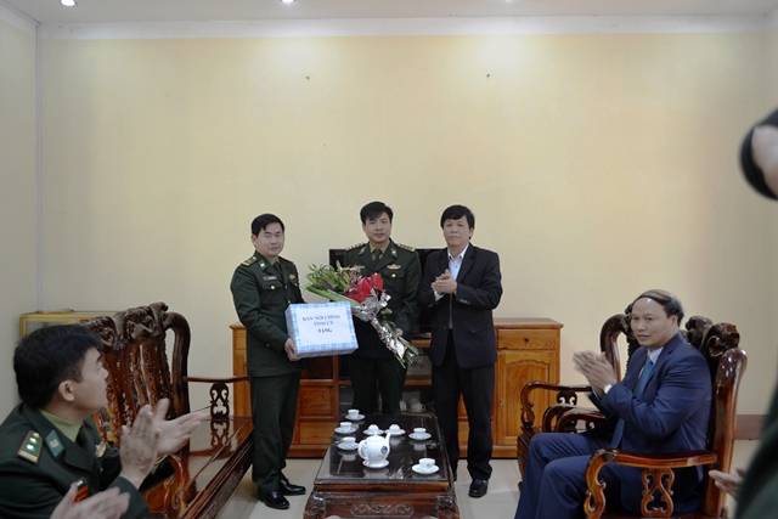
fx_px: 713
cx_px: 389
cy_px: 260
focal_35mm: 33
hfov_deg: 57.2
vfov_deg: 40.0
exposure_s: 1/30
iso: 400
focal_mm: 22
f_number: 3.8
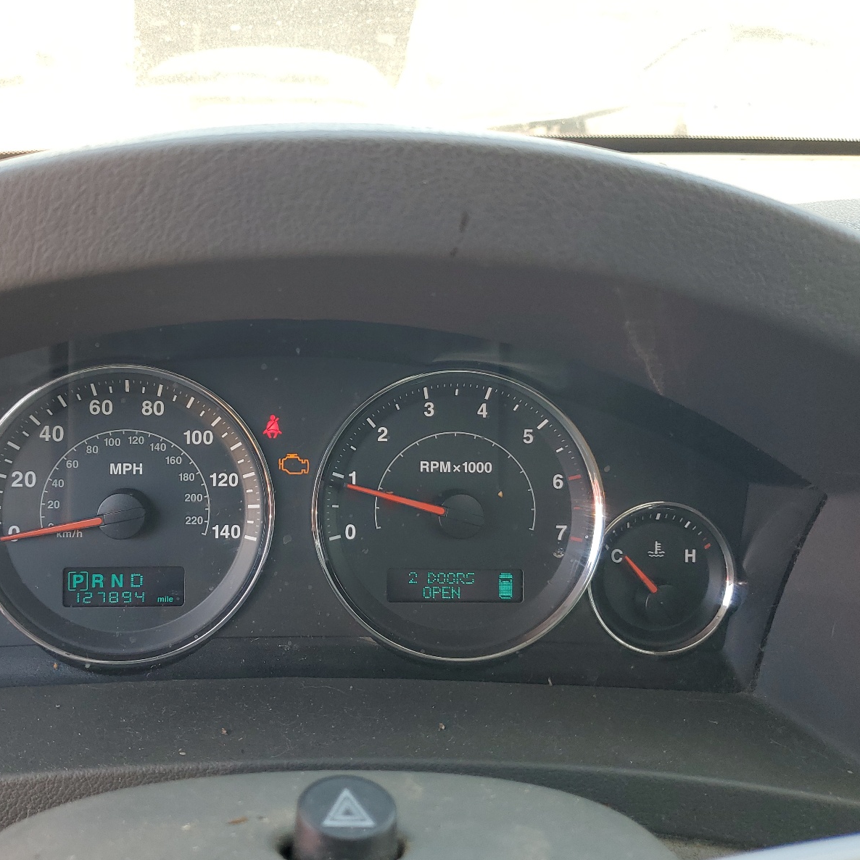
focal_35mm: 31
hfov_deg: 52.0
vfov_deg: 52.5
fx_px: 871
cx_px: 329
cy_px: 426
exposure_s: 1/175
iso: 50
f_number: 1.5
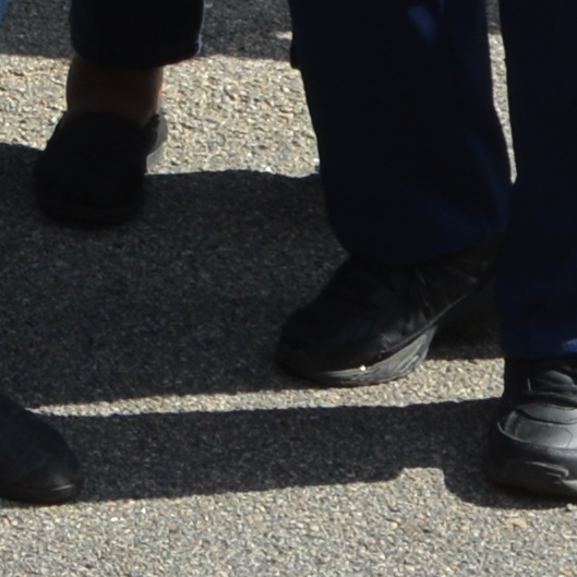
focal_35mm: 318
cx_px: -1151
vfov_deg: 5.1
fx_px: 5997
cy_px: -1422
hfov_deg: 5.2
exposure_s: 1/320
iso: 100
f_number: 8
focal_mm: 22
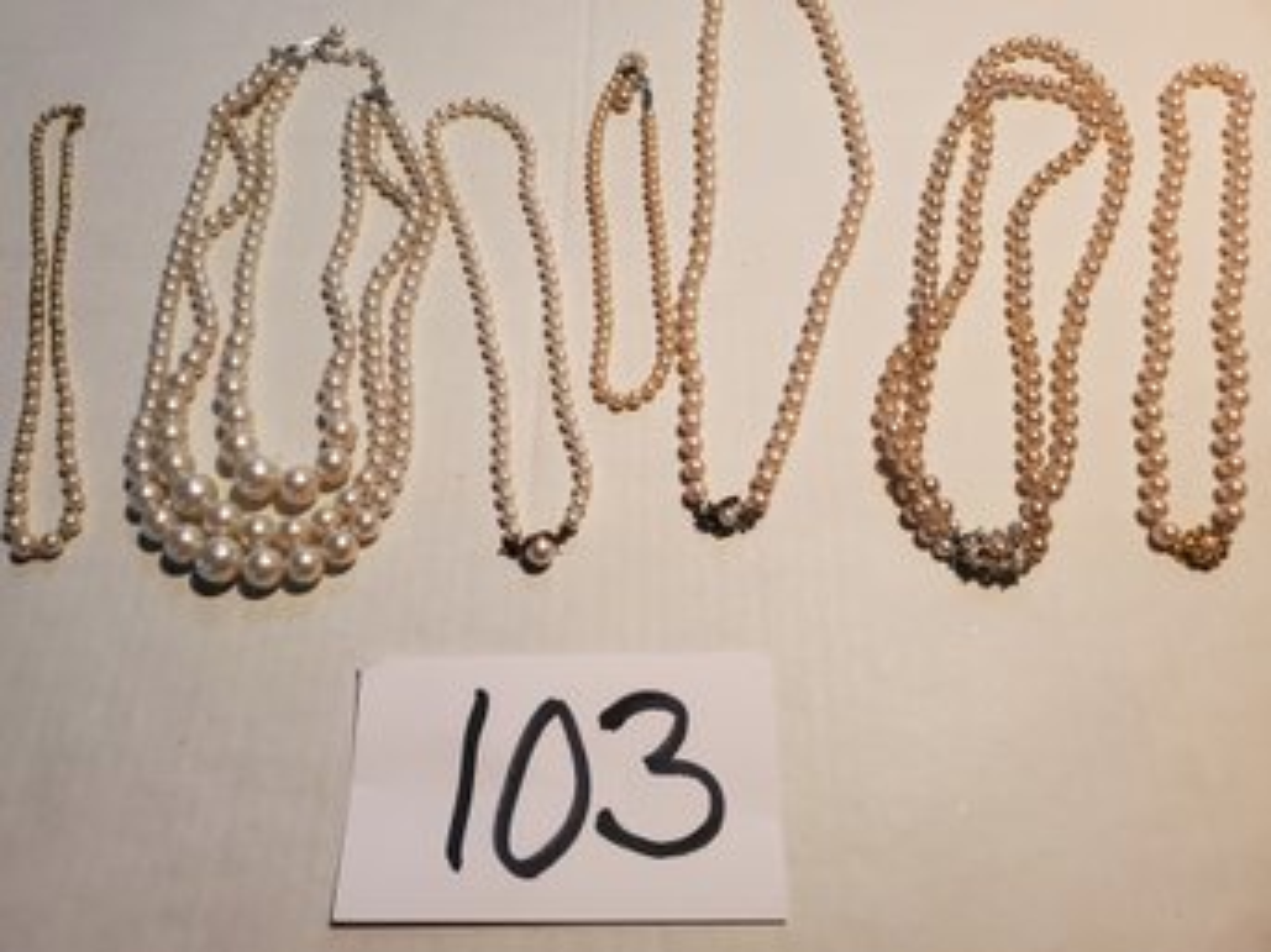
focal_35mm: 26
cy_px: 476
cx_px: 636
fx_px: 954
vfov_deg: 53.0
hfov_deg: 67.3
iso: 200
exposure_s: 1/40
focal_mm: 4.3
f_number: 1.5
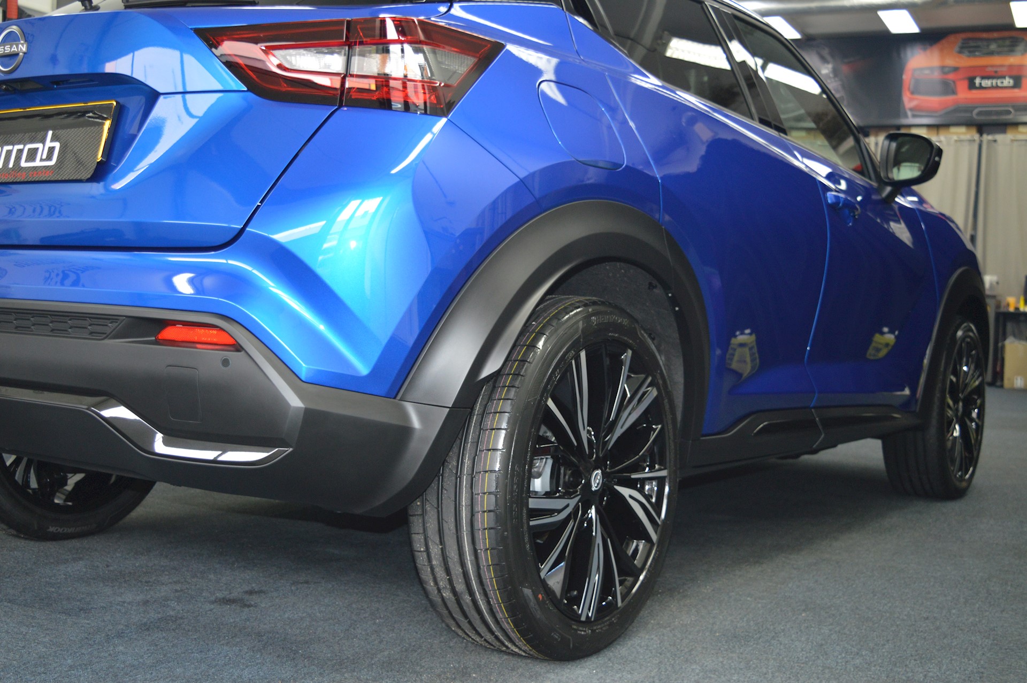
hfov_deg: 45.0
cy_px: 342
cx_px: 514
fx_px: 1240
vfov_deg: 30.8
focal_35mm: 44
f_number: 4.2
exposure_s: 1/60
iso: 720
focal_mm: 29
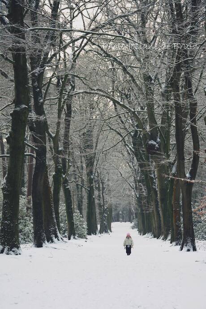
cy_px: 154
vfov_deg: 21.9
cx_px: 103
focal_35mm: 93
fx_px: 797
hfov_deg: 14.7
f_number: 7.1
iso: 800
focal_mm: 62
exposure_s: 1/400
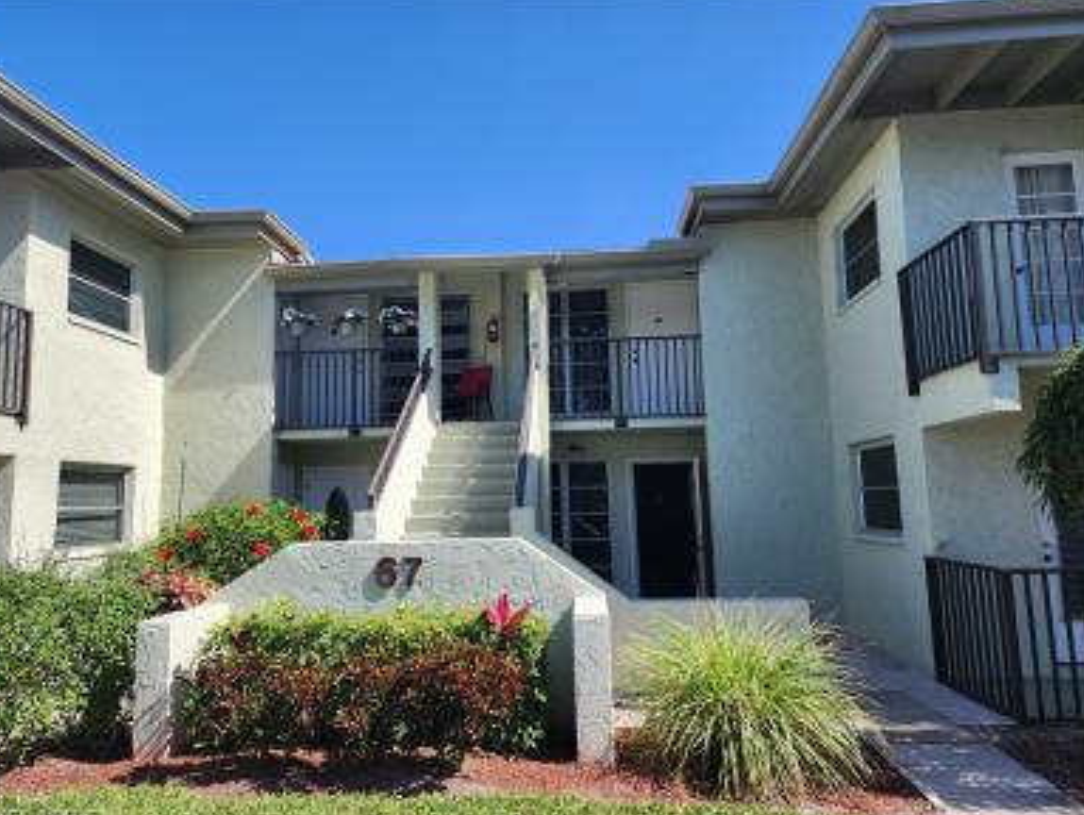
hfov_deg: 71.5
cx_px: 526
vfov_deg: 56.9
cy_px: 413
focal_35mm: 24
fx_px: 752
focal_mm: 6.4
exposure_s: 1/823
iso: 12
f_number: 1.8
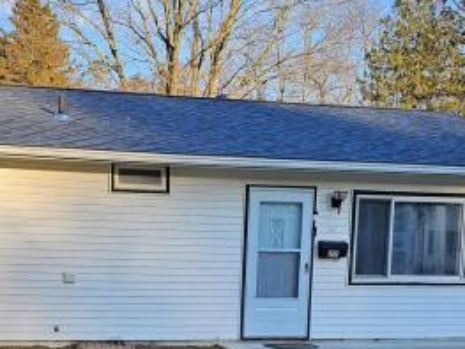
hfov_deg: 30.5
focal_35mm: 63
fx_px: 846
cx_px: 156
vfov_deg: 22.3
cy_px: 354
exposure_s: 1/398
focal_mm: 6.3
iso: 20
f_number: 1.7
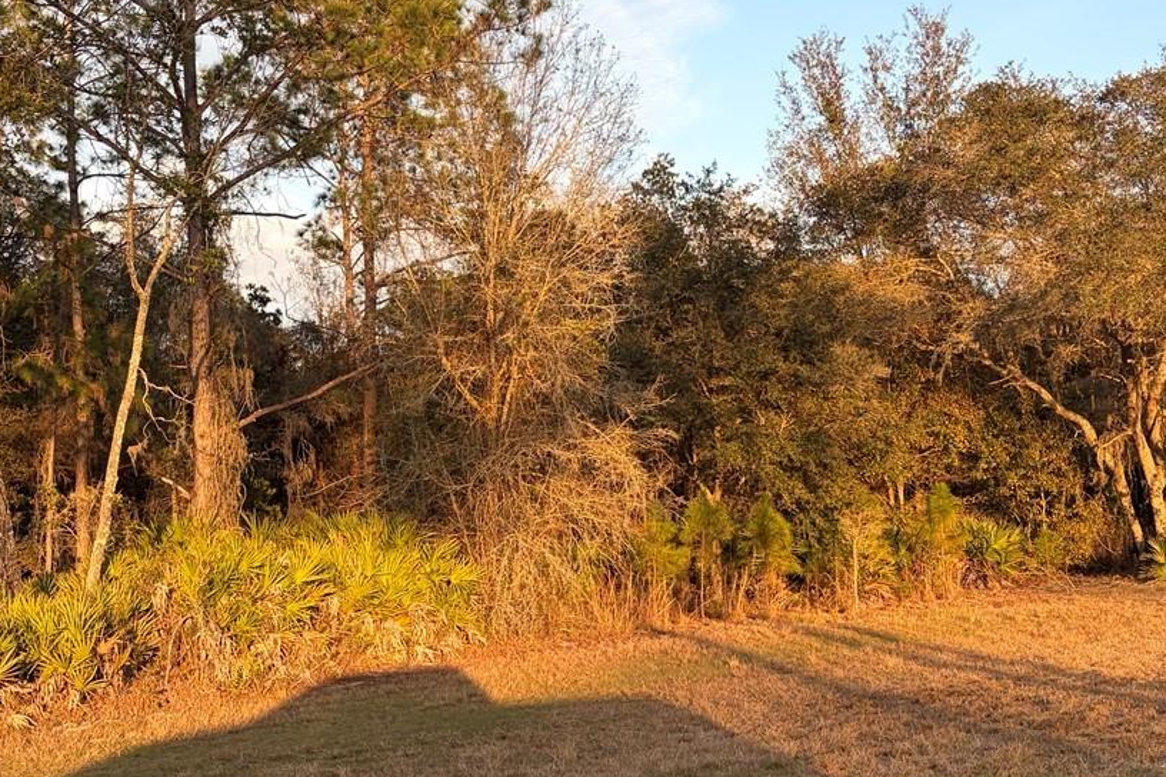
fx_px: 1716
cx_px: 574
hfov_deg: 37.5
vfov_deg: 25.5
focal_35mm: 53
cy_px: 391
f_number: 1.6
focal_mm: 5.96
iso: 50
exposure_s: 1/647
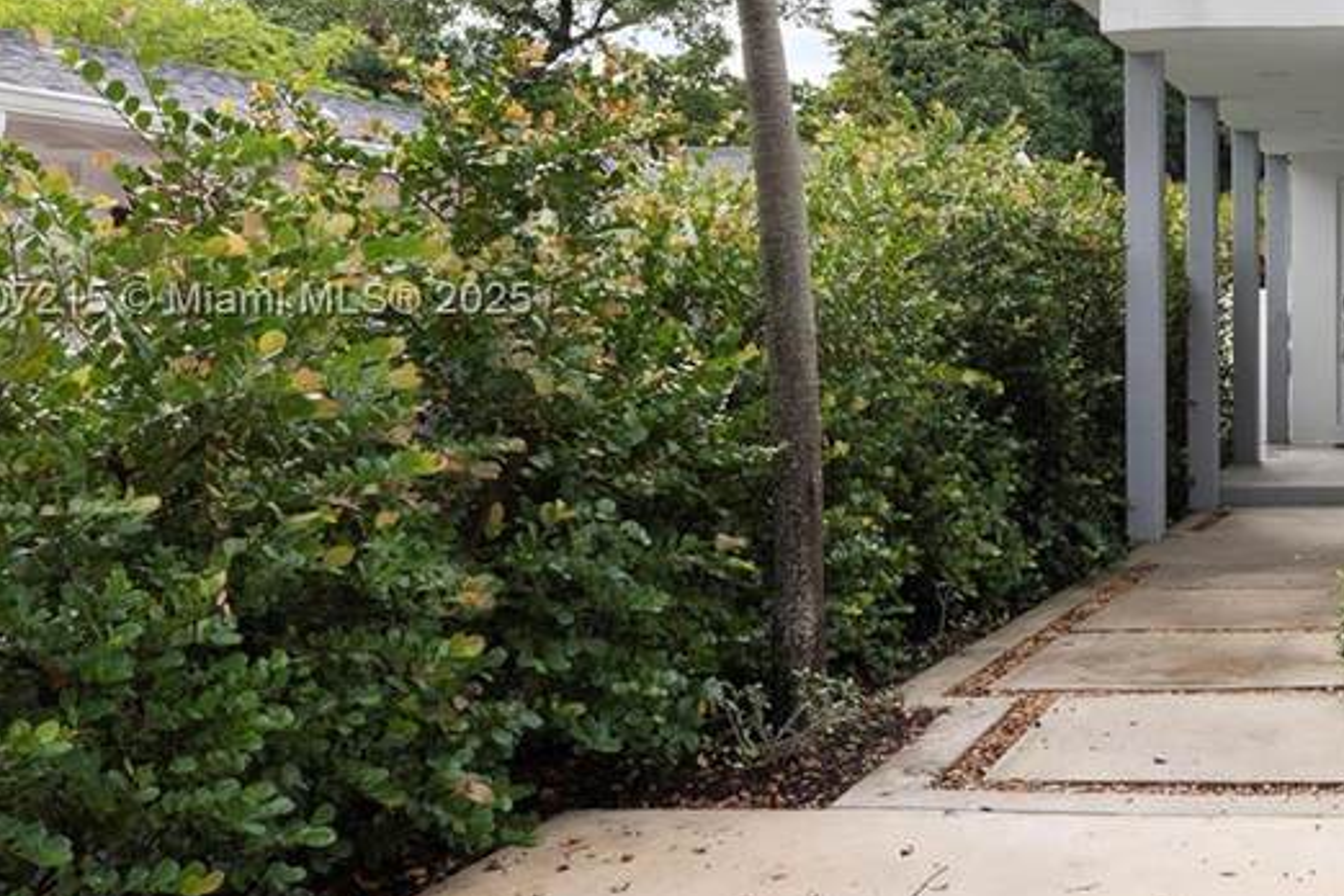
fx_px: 1829
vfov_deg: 27.4
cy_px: 303
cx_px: 1522
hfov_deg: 34.2
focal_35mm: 49
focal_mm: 20
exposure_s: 1/250
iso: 800
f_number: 9
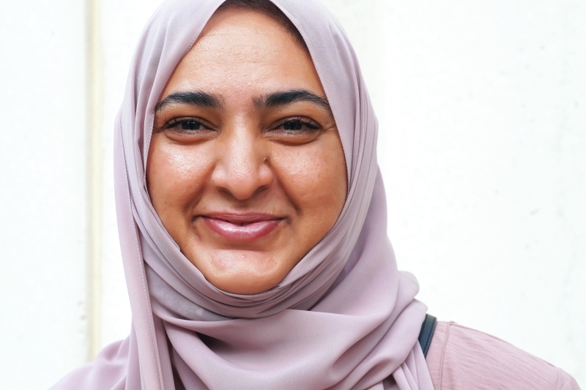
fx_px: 2343
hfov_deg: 14.2
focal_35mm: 144
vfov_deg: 9.5
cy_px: 191
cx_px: 233
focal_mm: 60
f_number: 5.6
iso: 100
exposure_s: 1/100
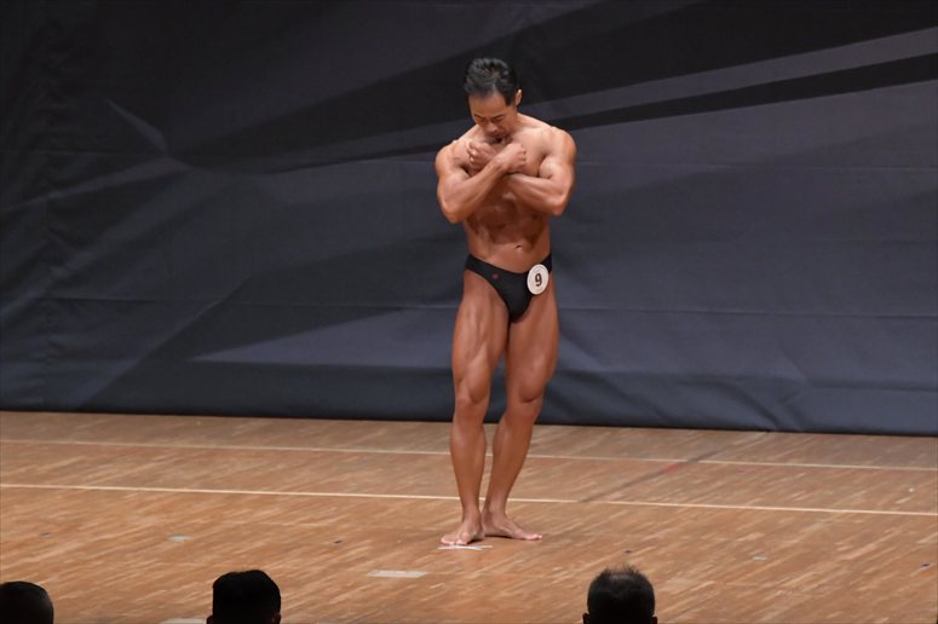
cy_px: 312
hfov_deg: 7.6
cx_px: 469
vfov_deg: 5.1
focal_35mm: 270
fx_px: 7032
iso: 6400
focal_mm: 180
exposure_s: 1/400
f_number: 5.6
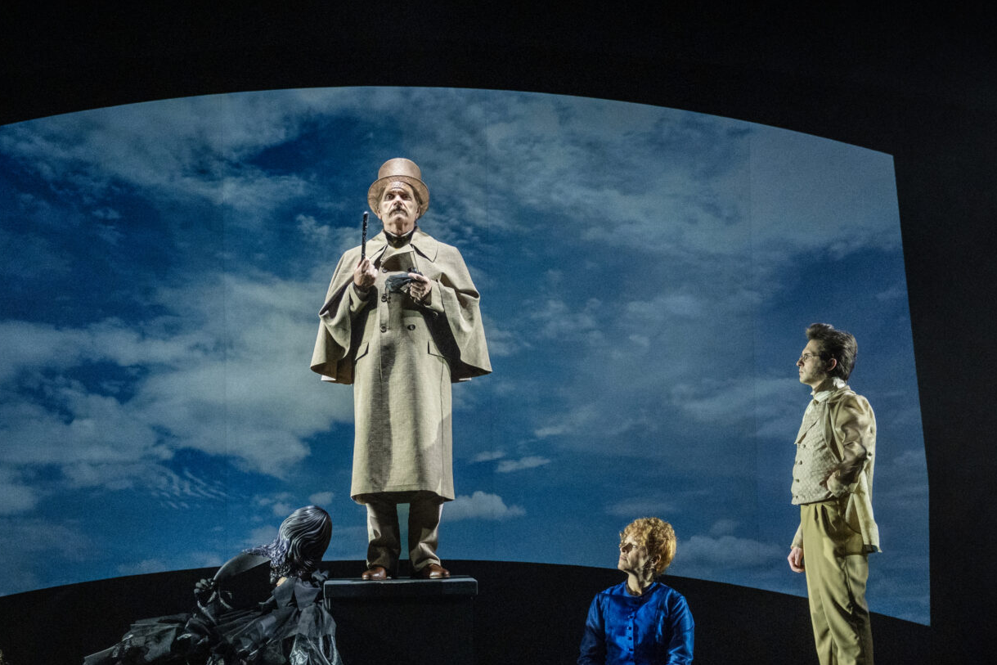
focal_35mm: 63
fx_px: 1745
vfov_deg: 21.4
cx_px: 406
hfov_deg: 31.8
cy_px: 510
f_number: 3.5
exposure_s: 1/125
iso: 3200
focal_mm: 40
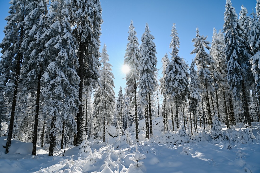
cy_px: 86
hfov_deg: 73.8
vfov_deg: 53.1
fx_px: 173
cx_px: 130
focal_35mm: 24
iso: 100
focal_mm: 24
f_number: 7.1
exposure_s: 1/200
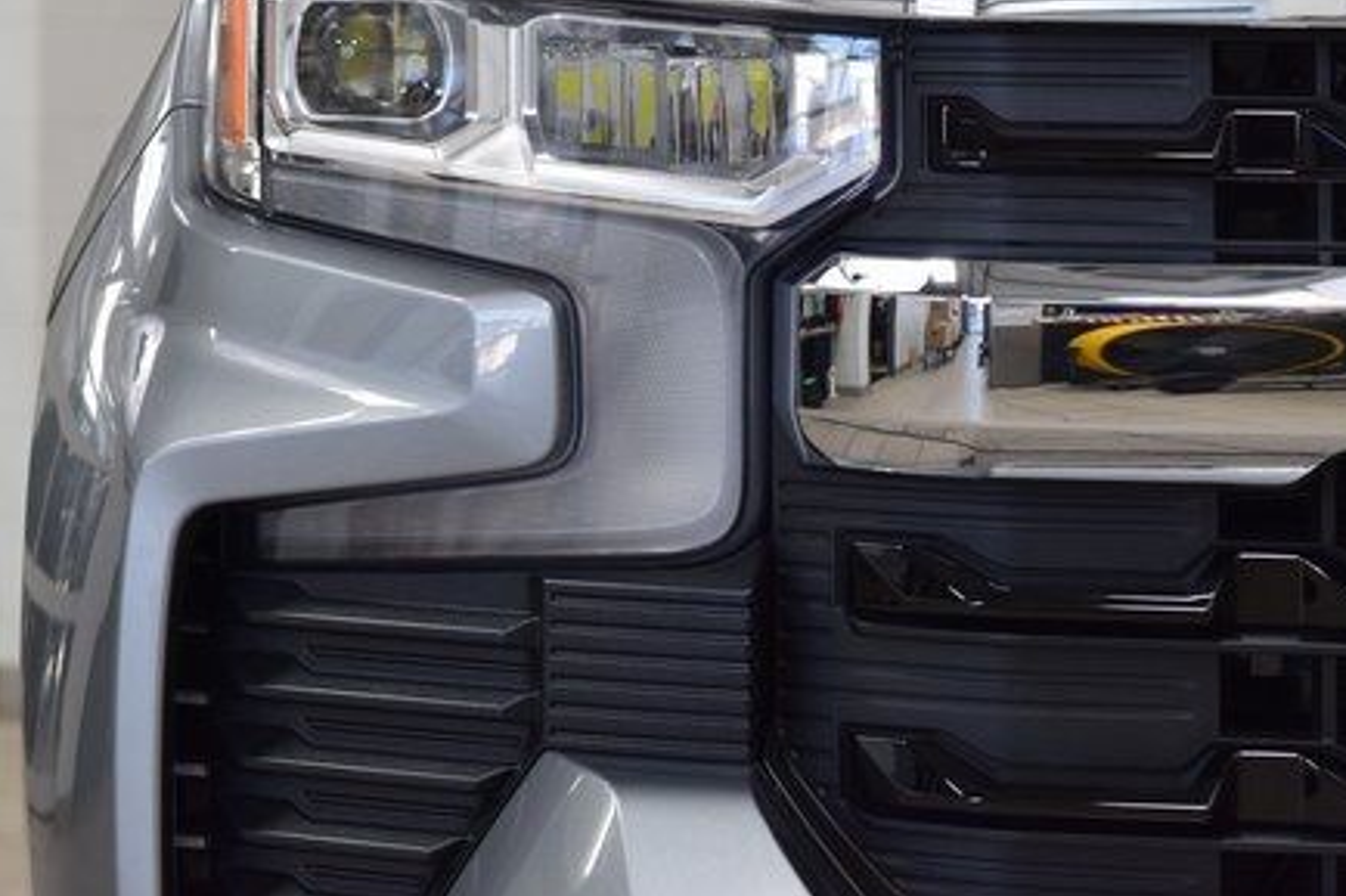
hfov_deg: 13.3
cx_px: 592
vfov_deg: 8.8
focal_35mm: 155
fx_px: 5793
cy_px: 250
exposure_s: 1/30
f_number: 7.1
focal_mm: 70
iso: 900
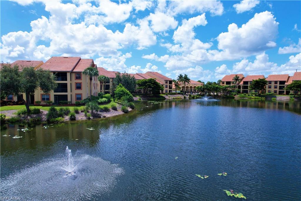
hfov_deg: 78.6
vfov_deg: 57.2
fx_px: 184
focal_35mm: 22
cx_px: 150
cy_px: 100
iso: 150
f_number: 2.8
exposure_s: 1/320
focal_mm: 8.38
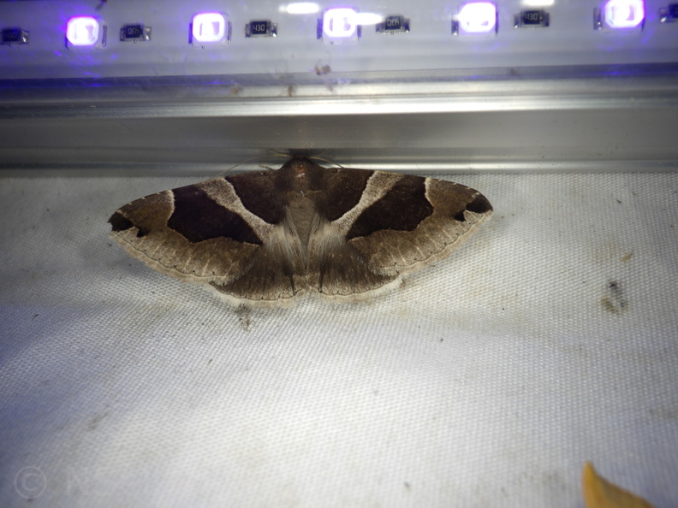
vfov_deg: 41.8
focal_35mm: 34
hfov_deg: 54.0
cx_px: 339
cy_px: 254
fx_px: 666
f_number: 4.6
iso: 125
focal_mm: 6.1
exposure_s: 1/200
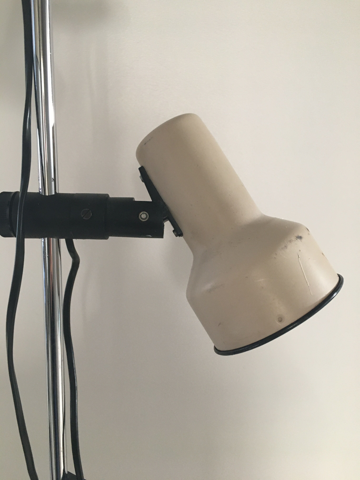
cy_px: 240
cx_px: 180
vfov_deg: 61.7
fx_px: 402
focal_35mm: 29
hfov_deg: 48.2
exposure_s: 1/33
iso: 200
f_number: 2.2
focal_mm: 4.15
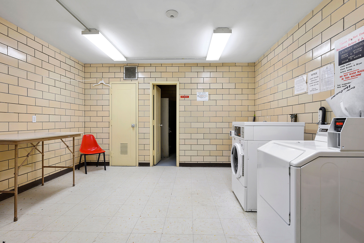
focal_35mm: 18
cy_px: 122
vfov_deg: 67.4
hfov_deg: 90.0
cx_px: 182
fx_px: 182
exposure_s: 1/5
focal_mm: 18
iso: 200
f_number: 8
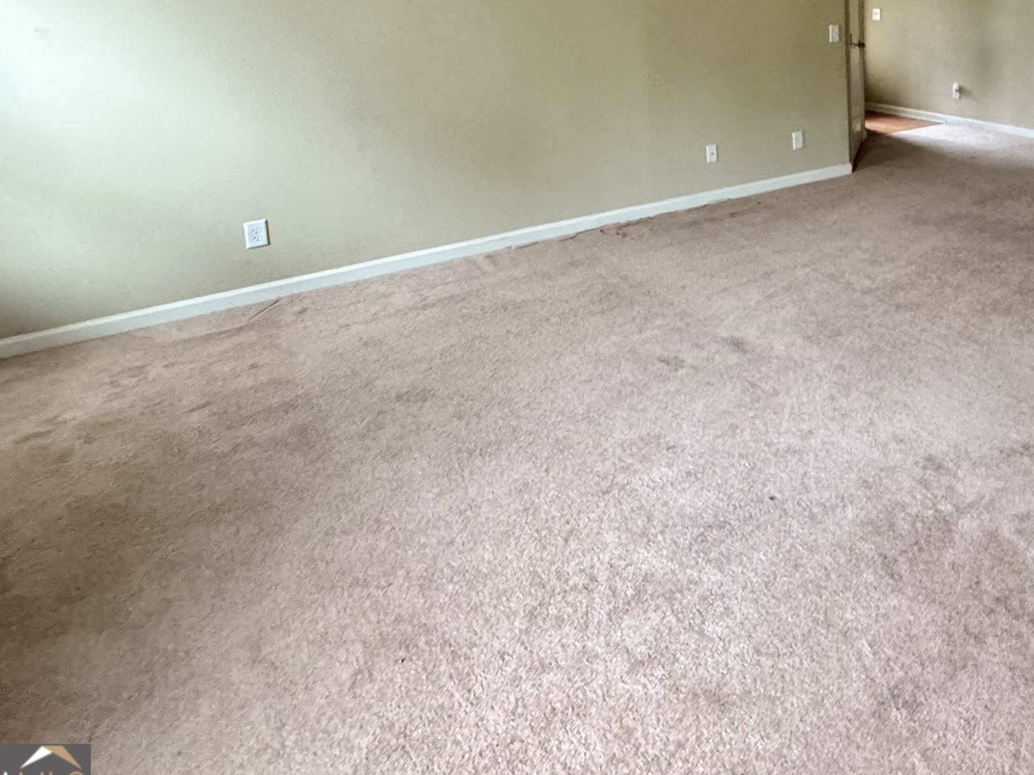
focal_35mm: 27
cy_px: 71
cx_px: 864
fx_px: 807
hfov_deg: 58.9
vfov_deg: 46.2
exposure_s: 1/60
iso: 1000
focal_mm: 2.22
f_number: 2.2
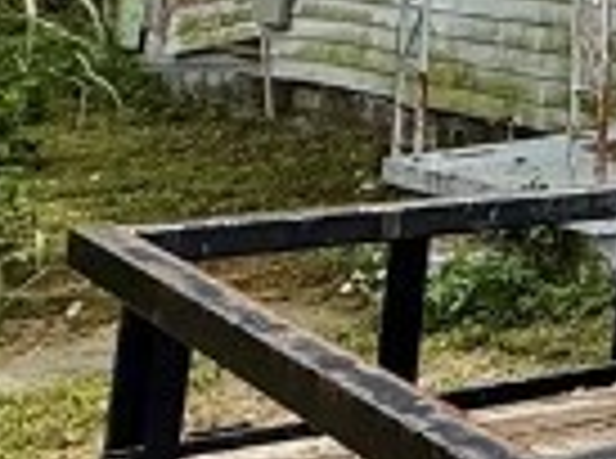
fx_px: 1864
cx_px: 1421
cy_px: -351
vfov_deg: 12.8
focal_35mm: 105
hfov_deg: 14.0
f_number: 2.2
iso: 50
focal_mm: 2.22
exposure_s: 1/2611
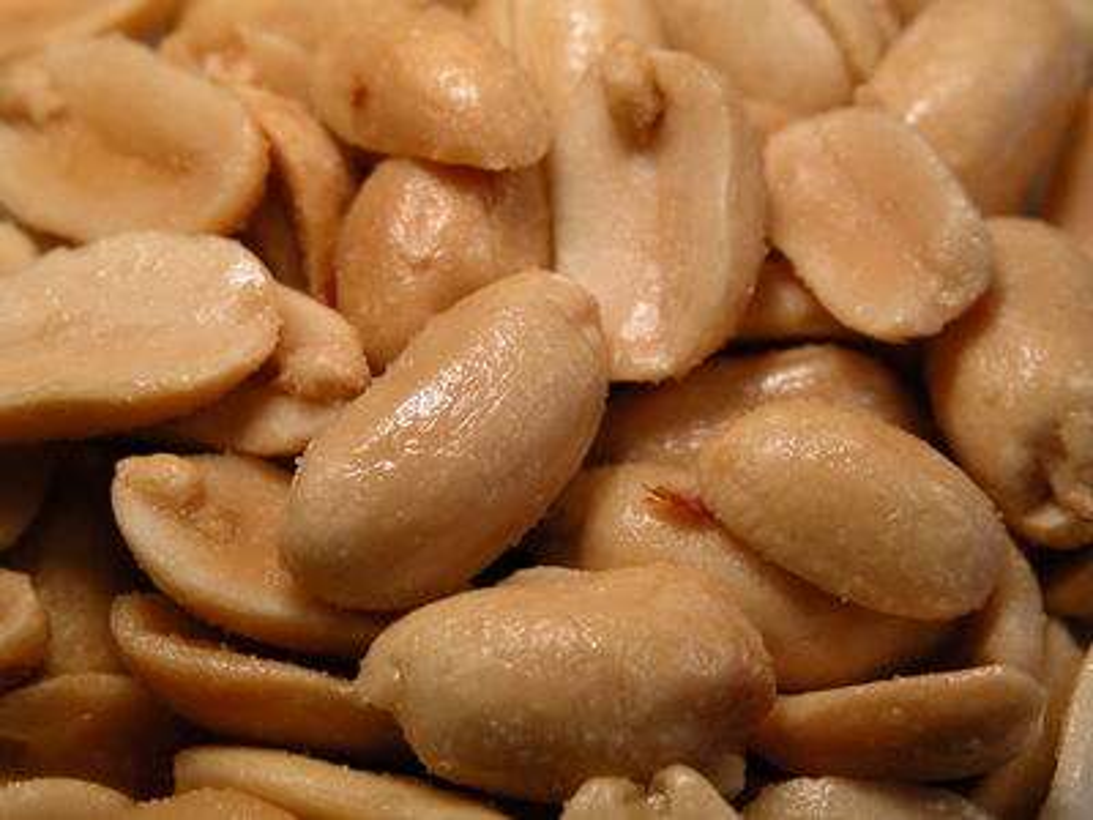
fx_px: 3379
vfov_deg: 13.8
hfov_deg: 18.4
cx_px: 546
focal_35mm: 107
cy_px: 410
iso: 100
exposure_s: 1/123
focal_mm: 27.3
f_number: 5.8
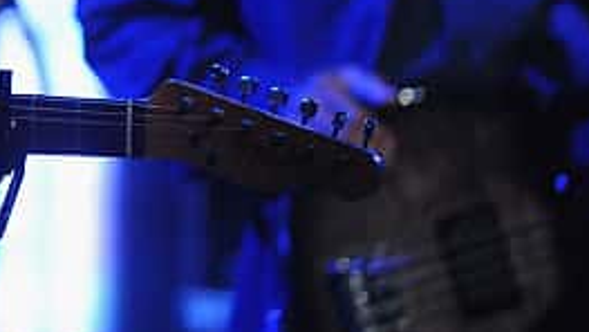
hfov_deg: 3.5
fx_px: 9544
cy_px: -380
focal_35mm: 611
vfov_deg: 2.0
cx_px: -439
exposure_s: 1/320
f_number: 3.2
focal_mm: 150
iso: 3200
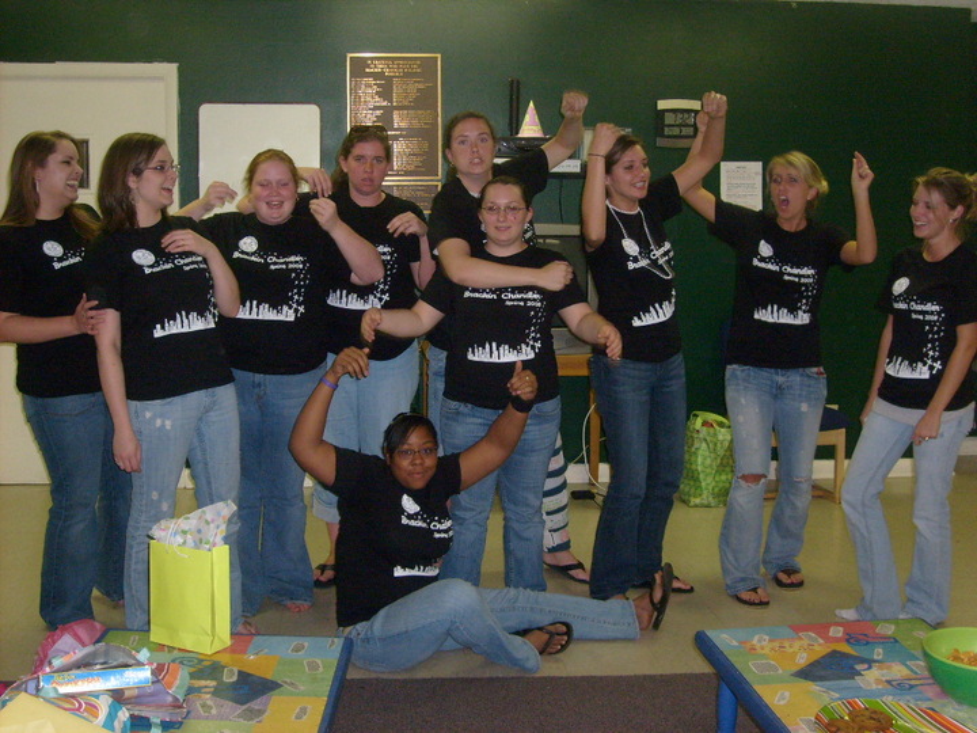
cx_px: 488
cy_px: 366
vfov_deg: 33.6
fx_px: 1214
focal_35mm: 43
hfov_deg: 43.9
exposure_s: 1/45
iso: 200
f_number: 3
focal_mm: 7.2
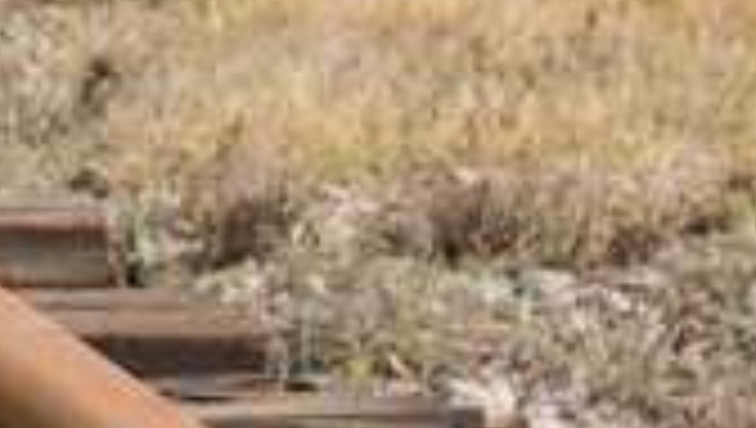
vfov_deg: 2.5
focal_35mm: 478
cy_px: -194
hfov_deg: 4.4
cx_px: -1334
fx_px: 9594
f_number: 4.5
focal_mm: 50
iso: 100
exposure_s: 1/80
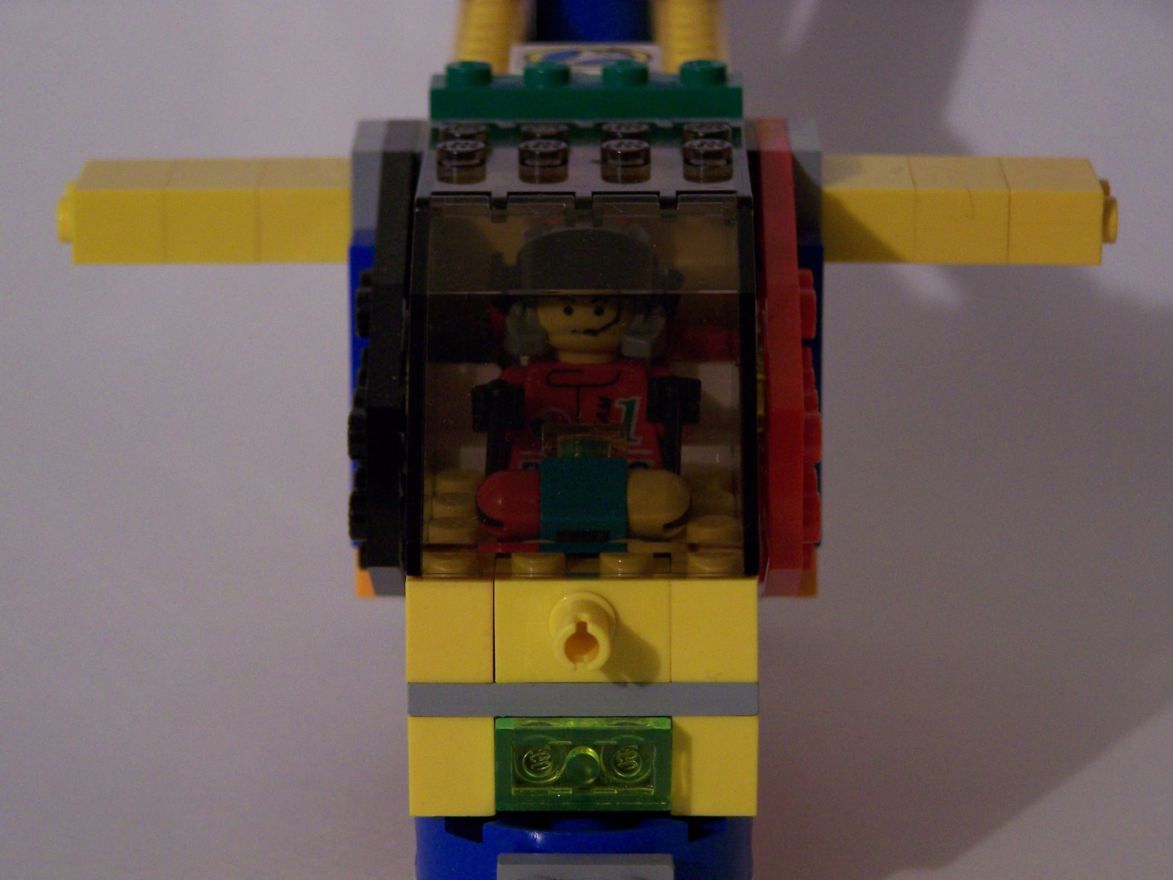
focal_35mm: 128
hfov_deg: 15.4
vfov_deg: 11.6
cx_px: 586
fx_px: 4337
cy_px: 440
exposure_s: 1/8
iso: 160
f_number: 3.2
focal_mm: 21.2
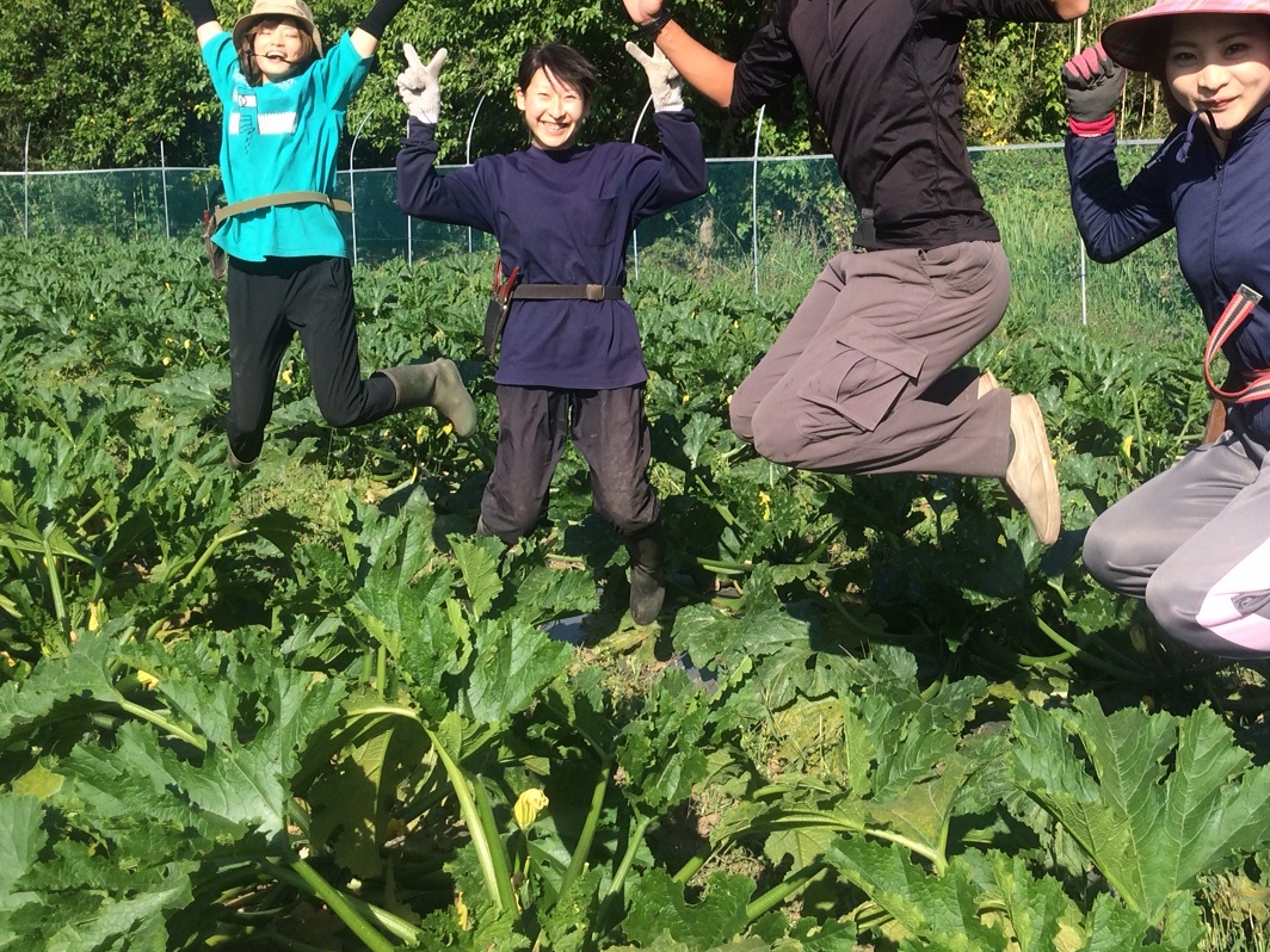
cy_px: 324
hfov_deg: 40.7
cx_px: 846
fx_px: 1688
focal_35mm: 46
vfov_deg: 31.3
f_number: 2.2
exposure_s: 1/1026
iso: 32
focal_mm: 4.12
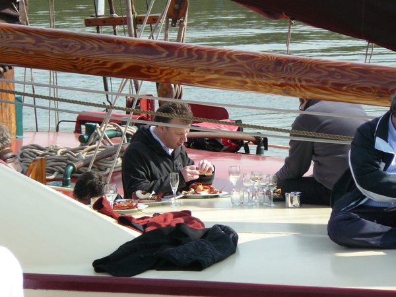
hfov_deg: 4.6
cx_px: 198
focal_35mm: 432
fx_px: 4942
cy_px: 148
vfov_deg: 3.4
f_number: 6.3
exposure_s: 1/400
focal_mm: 72
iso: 200
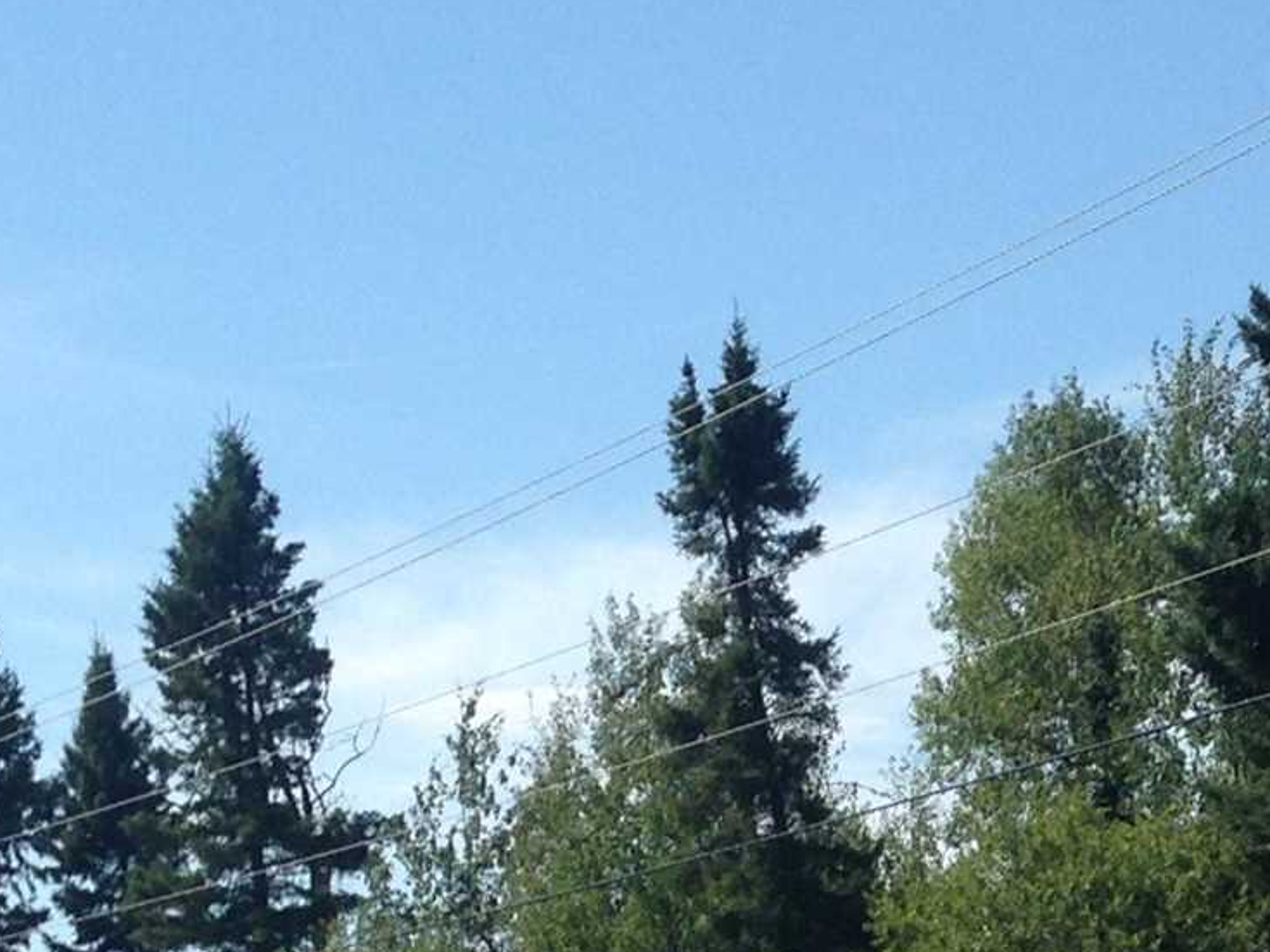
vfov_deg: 10.5
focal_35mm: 138
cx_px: 1441
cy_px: 1306
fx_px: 5062
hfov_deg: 14.0
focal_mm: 4.12
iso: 50
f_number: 2.4
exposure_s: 1/1595
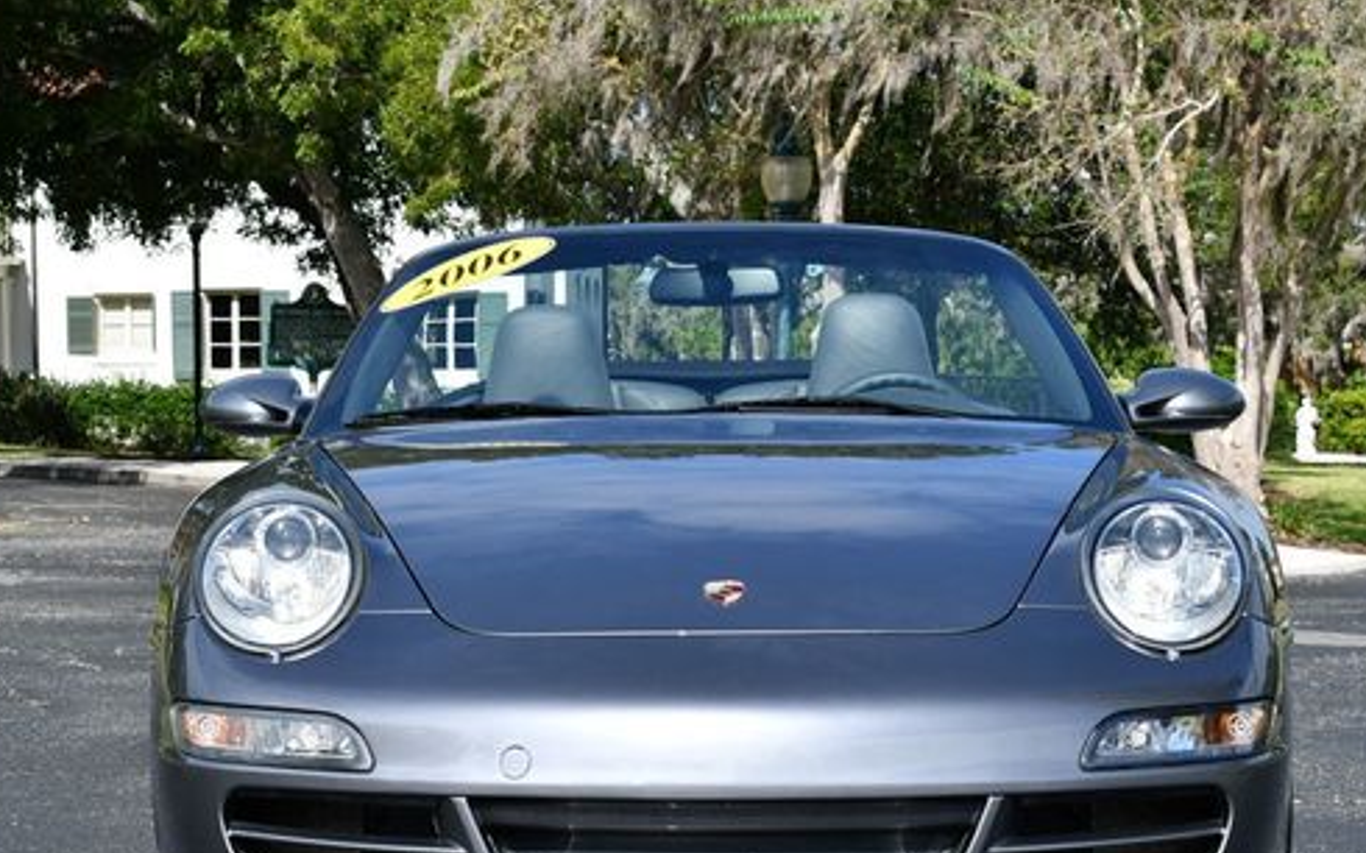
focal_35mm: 96
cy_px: 574
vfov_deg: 13.6
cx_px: 672
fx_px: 3573
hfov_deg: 21.6
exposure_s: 1/320
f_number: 9
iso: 100
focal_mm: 36
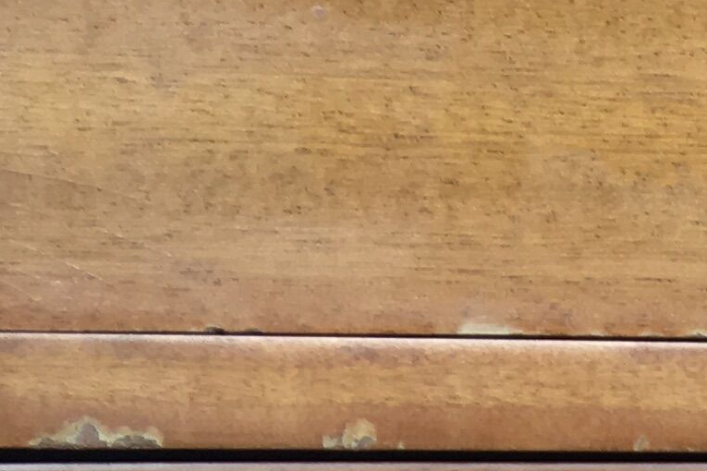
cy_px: 1232
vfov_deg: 7.8
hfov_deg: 11.1
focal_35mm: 159
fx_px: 3122
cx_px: 1613
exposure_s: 1/100
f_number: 2.2
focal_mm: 4.15
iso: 25
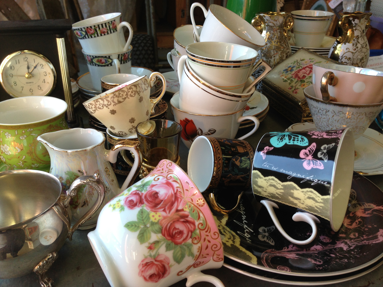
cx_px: 192
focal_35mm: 33
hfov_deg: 55.4
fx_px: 365
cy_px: 144
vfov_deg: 42.9
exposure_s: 1/120
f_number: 2.4
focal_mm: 4.13
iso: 64
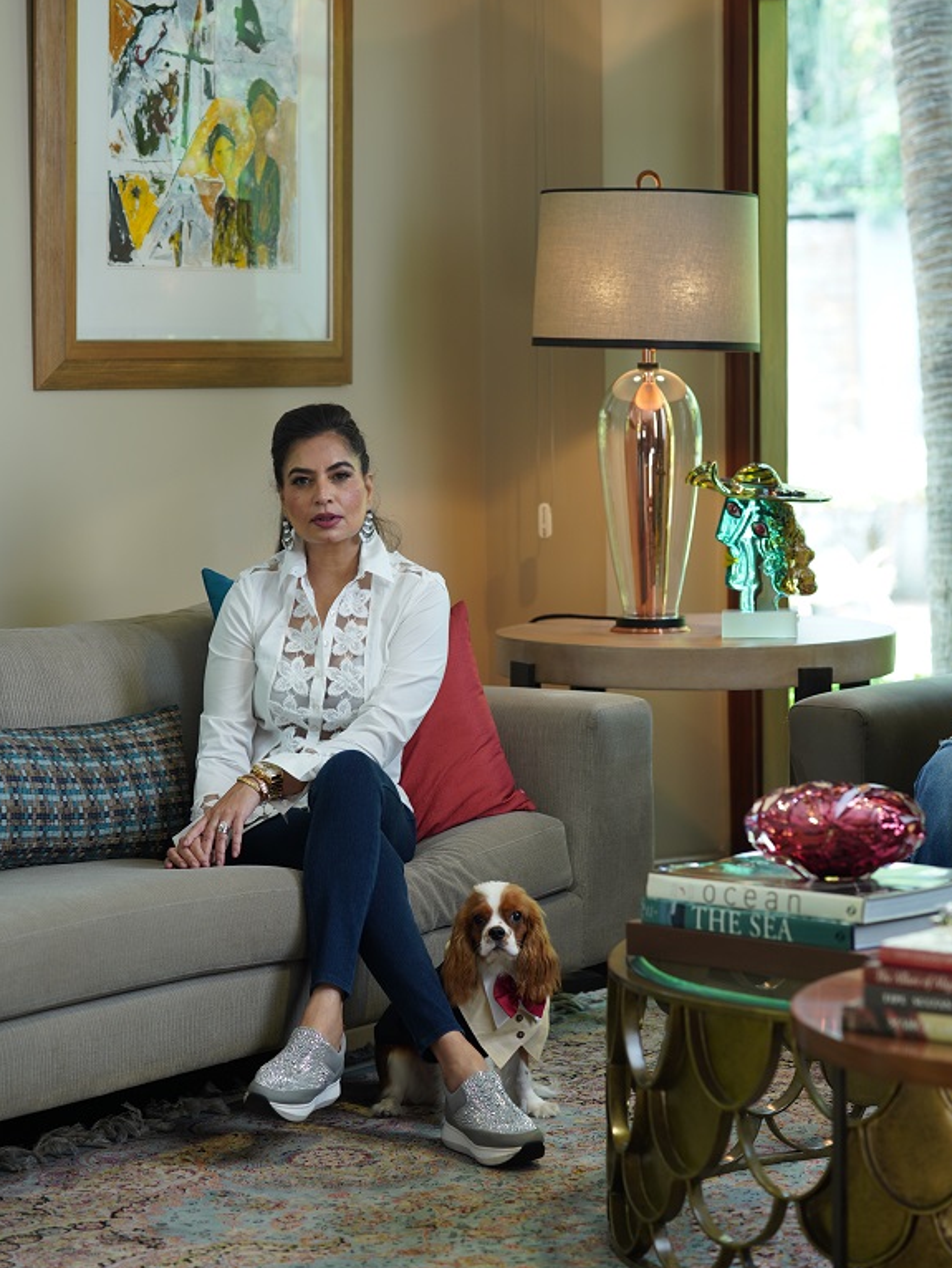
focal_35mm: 96
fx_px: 3518
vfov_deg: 20.4
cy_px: 571
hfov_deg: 15.4
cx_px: 493
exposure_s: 1/80
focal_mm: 85
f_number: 2.5
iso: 500
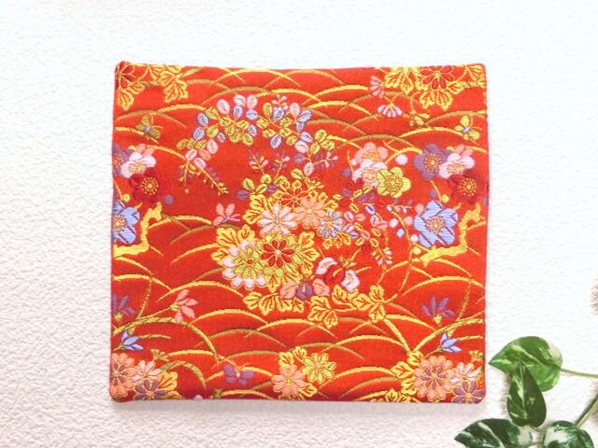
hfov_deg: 21.1
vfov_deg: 15.9
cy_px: 224
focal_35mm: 93
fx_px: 1607
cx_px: 299
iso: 800
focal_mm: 16.5
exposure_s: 1/30
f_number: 5.6
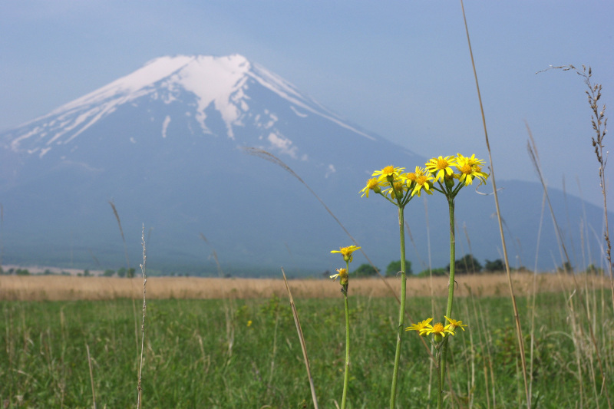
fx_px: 1398
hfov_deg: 24.8
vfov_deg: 16.6
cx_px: 307
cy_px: 204
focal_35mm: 82
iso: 100
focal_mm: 55
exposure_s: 1/125
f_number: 16
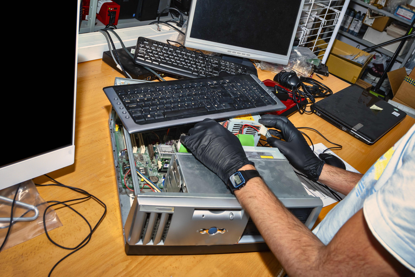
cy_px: 138
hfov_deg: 53.1
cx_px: 208
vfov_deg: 36.9
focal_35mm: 36
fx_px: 415
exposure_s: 1/125
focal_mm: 24
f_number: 8
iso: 200
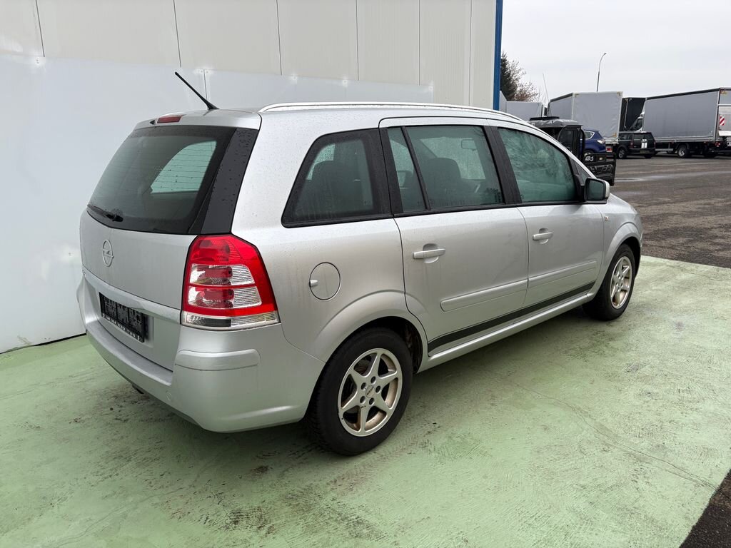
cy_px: 274
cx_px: 366
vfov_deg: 53.1
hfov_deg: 67.3
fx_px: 549
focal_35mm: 26
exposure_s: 1/647
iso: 50
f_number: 1.6
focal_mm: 5.96
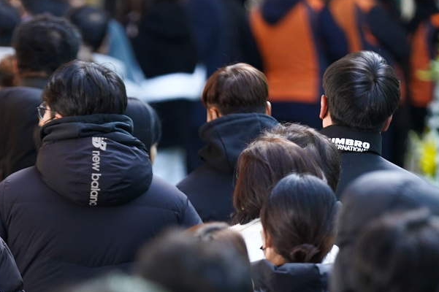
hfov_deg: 4.4
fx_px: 5679
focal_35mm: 466
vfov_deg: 2.9
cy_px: 245
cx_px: 148
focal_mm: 200
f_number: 2.8
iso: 800
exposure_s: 1/250
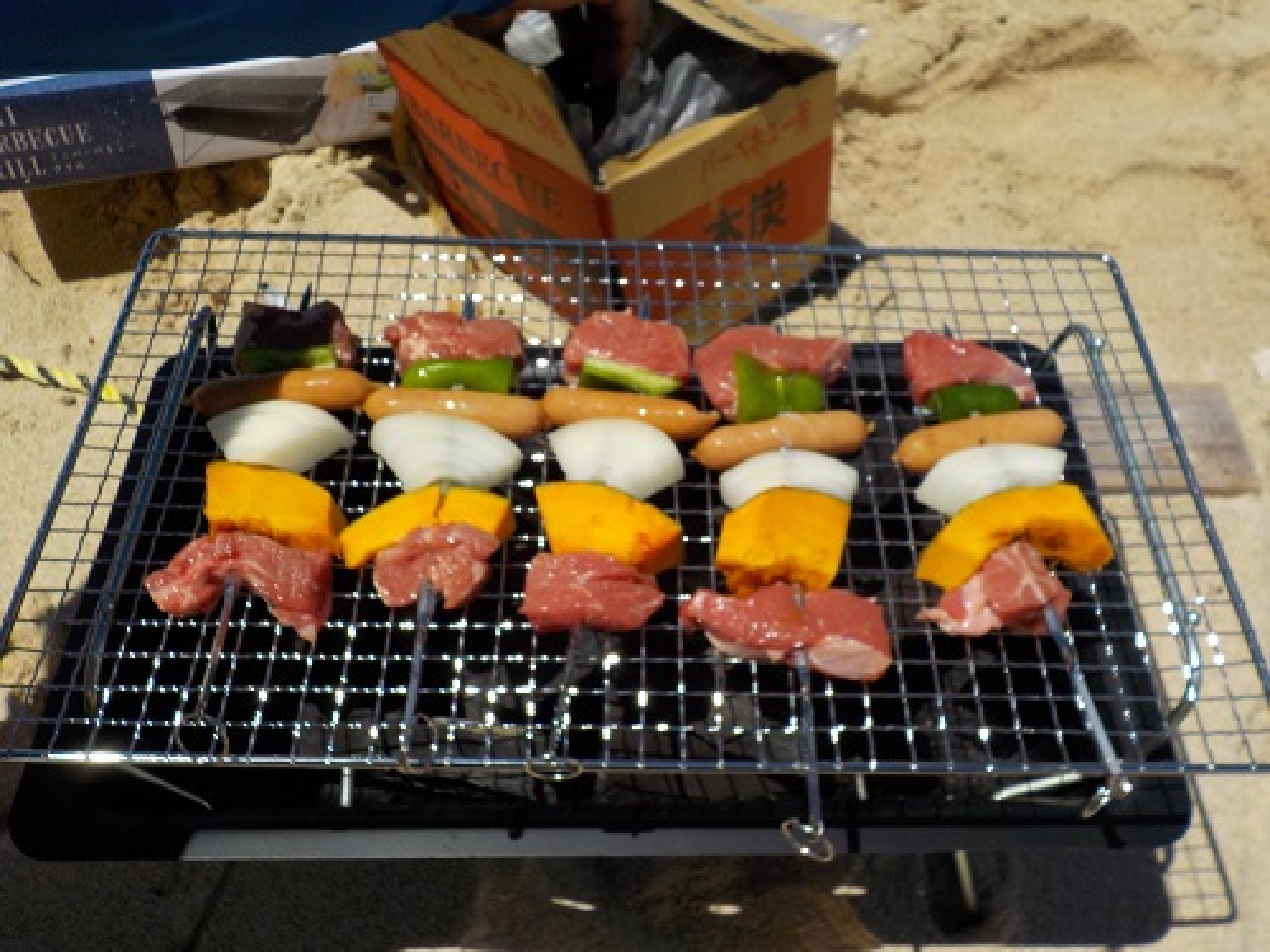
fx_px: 1101
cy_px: 476
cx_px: 635
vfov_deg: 46.8
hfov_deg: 60.0
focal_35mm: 30
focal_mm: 4.1
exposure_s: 1/800
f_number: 6.6
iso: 125
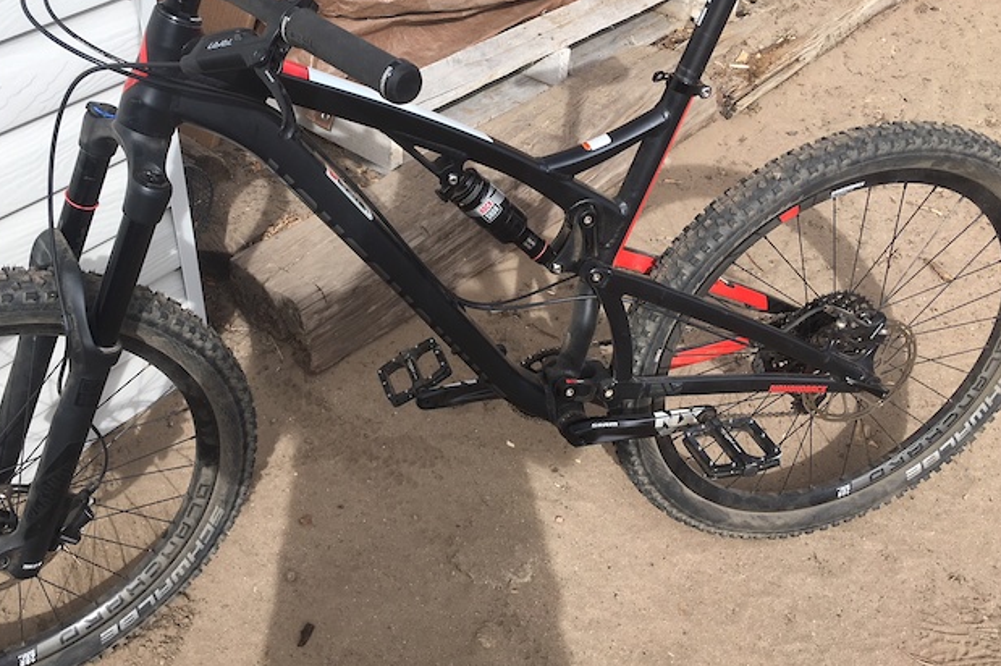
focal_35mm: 39
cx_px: 416
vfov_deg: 34.1
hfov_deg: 49.4
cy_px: 280
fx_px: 1084
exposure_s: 1/793
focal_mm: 4.15
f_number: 2.2
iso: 25
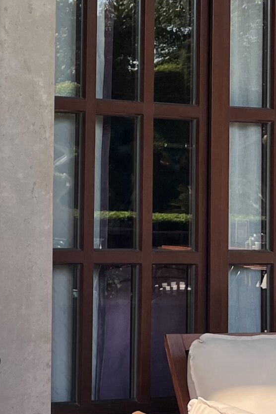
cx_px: -175
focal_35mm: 83
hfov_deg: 14.9
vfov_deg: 24.3
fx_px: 954
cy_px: 133
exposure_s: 1/1647
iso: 50
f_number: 1.6
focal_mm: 5.1
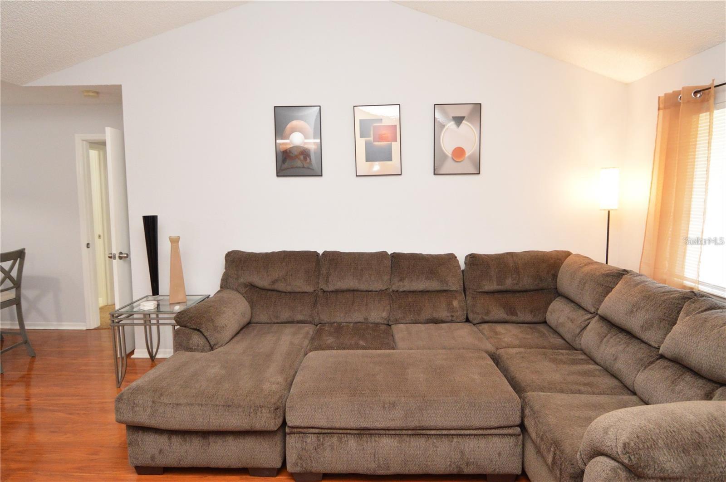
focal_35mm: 18
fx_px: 363
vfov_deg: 67.3
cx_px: 363
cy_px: 241
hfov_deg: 90.1
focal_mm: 12
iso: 1800
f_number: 4
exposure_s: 1/60
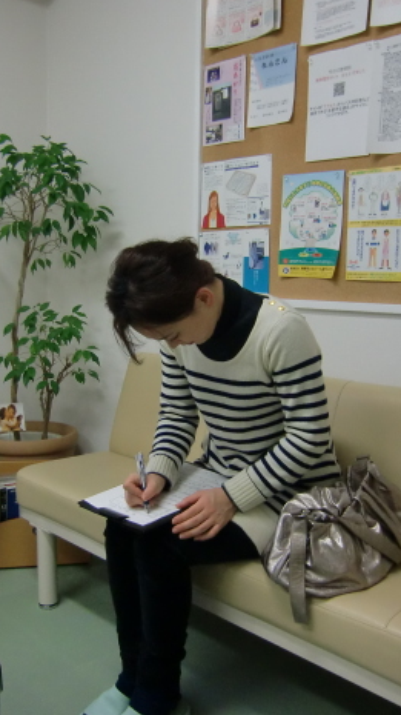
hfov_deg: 32.7
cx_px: 171
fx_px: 682
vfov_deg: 55.3
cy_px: 358
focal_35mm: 36
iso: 250
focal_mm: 4.3
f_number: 3.2
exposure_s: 1/60
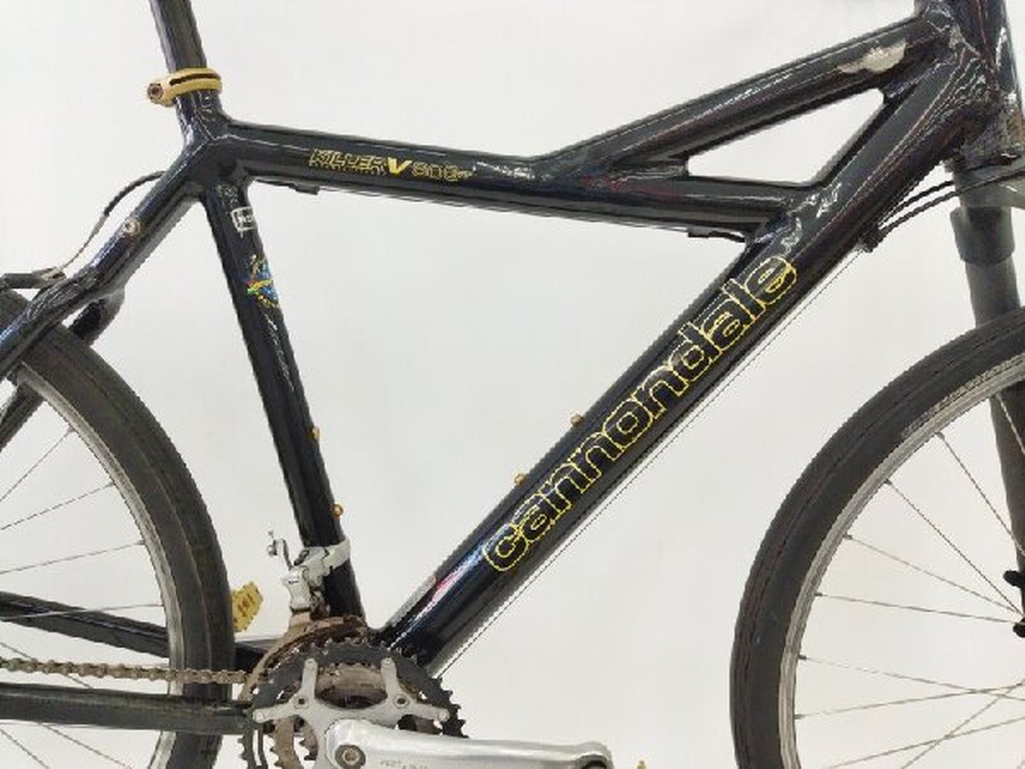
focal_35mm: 27
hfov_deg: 65.3
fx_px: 799
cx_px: 512
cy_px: 384
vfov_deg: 51.4
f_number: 1.79
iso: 697
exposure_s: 1/500
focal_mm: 4.71
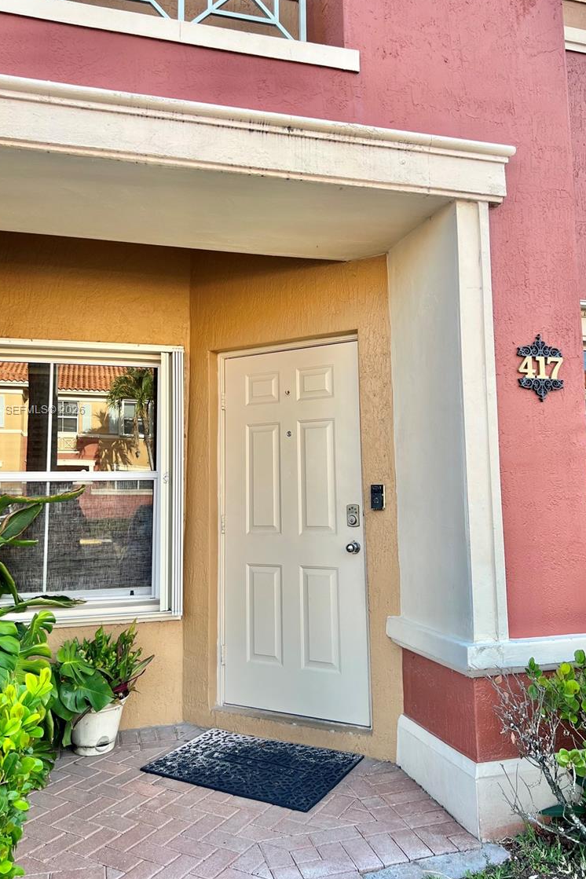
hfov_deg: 45.0
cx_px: 292
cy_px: 411
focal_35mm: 29
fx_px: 708
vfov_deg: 63.6
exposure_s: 1/575
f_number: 1.5
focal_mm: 5.7
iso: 50
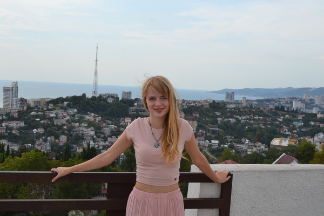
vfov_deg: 28.1
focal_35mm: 48
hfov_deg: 41.1
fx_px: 432
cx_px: 162
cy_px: 108
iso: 100
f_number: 8
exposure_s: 1/250
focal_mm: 32
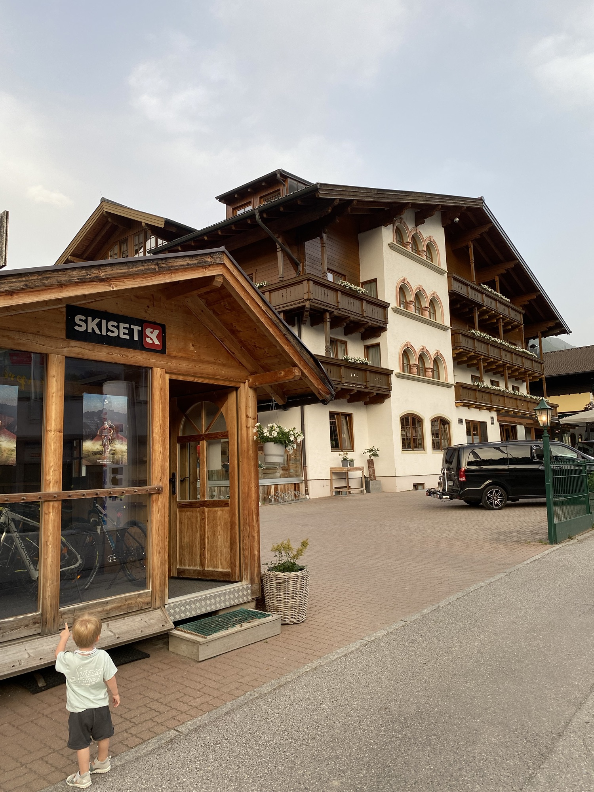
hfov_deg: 53.1
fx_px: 595
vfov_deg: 67.3
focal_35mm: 26
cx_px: 297
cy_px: 396
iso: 32
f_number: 1.8
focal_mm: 4.25
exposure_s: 1/269
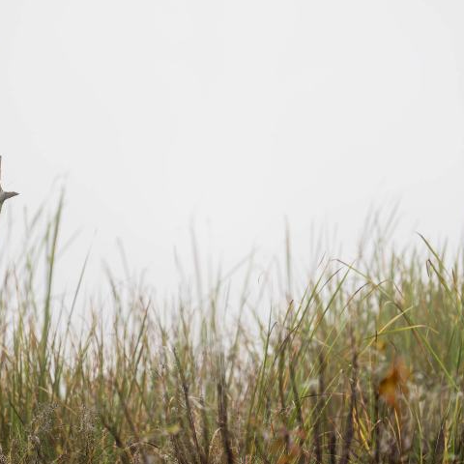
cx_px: 209
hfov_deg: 2.1
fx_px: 12890
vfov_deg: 2.1
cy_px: 217
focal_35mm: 850
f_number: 4
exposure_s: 1/640
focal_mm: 600
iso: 1000
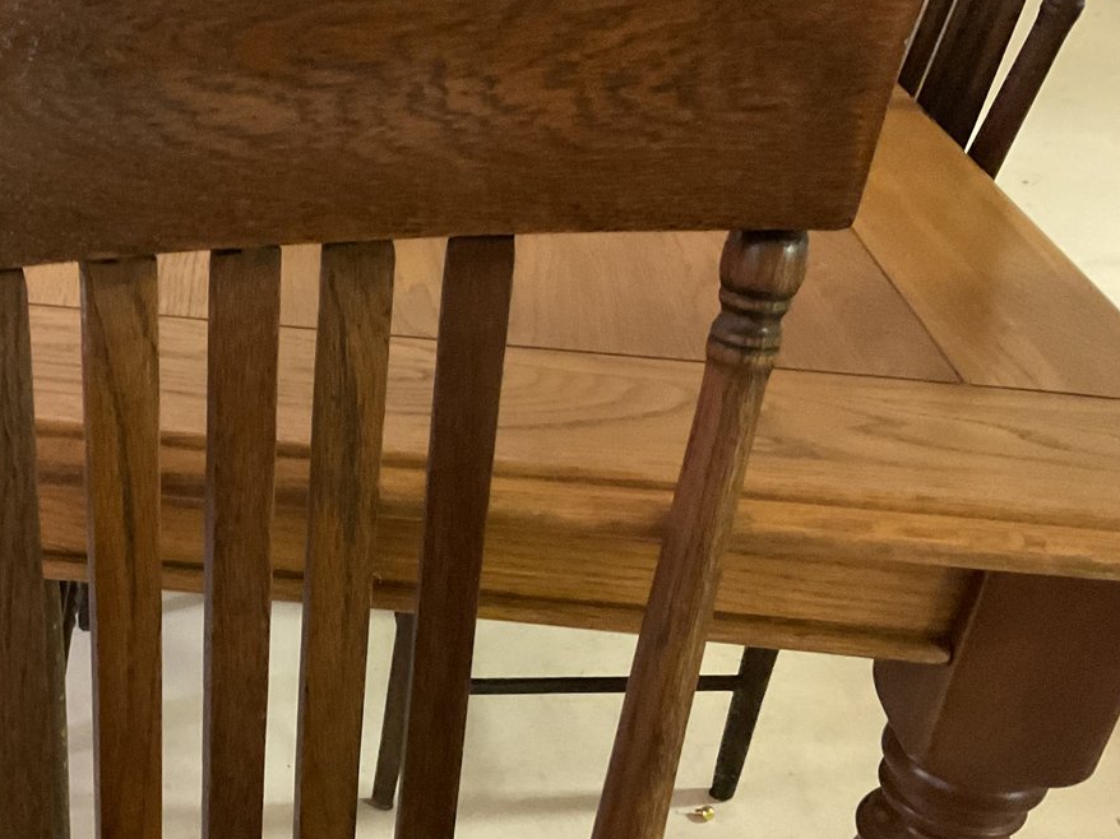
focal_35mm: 50
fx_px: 1617
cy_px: 527
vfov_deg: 29.0
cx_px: 260
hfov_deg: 37.1
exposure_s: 1/30
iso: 500
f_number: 1.8
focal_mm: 3
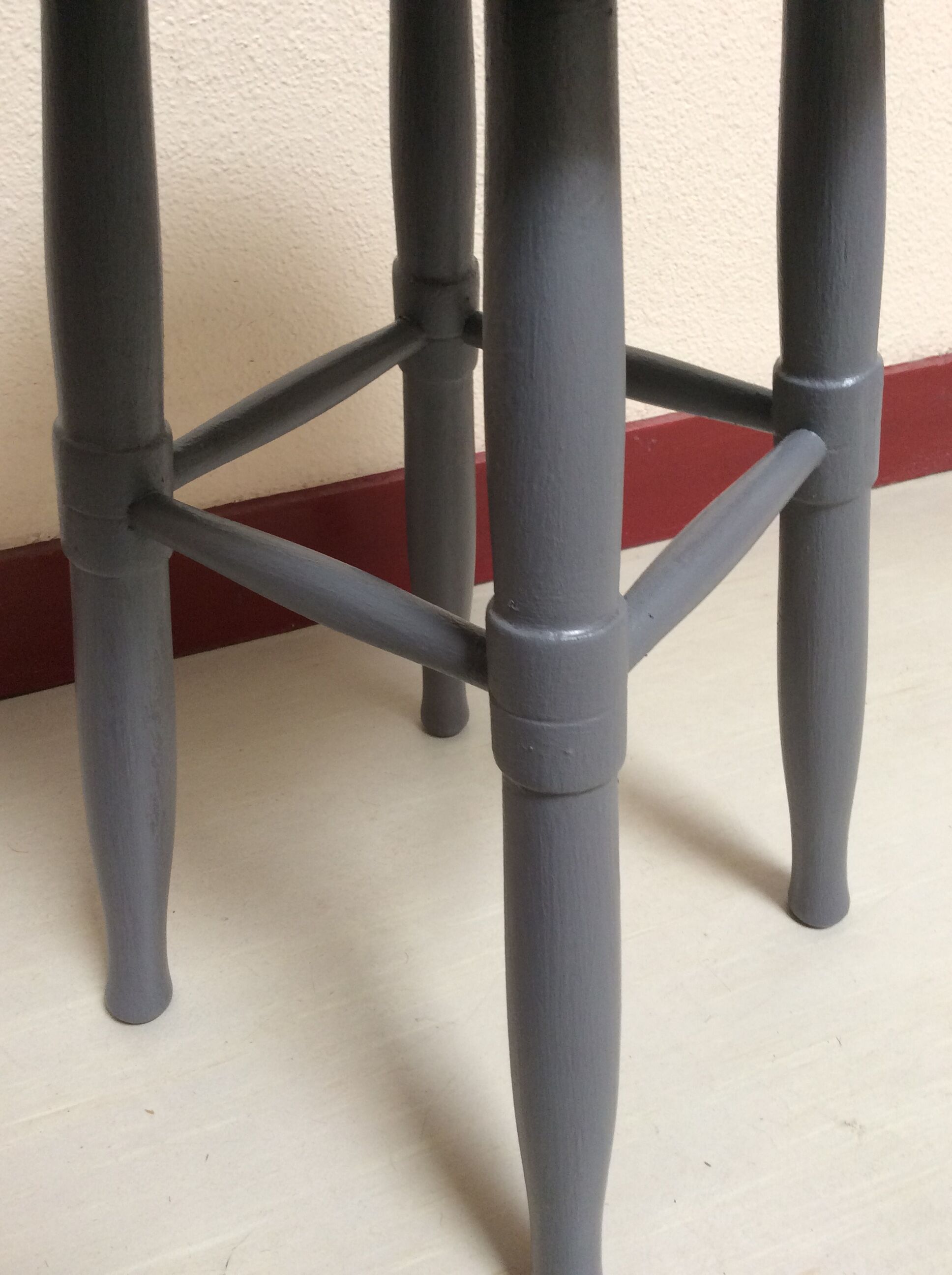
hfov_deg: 44.1
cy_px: 638
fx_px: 1177
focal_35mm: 32
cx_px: 476
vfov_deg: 56.9
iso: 80
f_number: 2.4
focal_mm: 3.3
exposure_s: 1/25
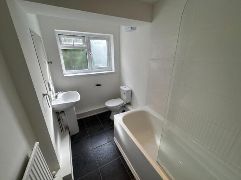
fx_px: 97
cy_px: 90
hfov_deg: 102.1
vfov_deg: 85.7
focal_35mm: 14
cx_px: 120
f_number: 2.2
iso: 40
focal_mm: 2.22
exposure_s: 1/112
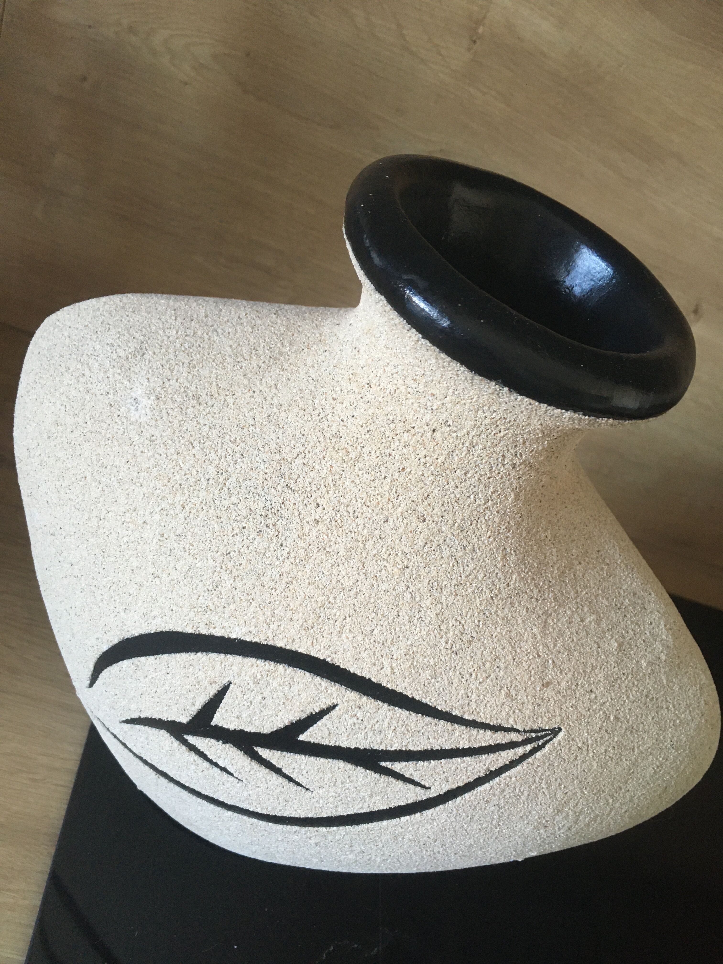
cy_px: 482
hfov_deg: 48.2
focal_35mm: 29
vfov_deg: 61.7
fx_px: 808
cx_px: 362
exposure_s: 1/33
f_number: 2.2
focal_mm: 4.15
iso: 160
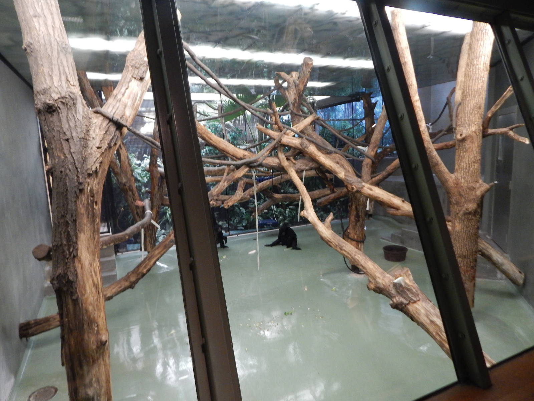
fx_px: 339
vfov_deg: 61.1
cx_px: 267
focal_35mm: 22
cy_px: 200
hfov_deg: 76.4
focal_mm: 4
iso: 400
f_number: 3
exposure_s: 1/15
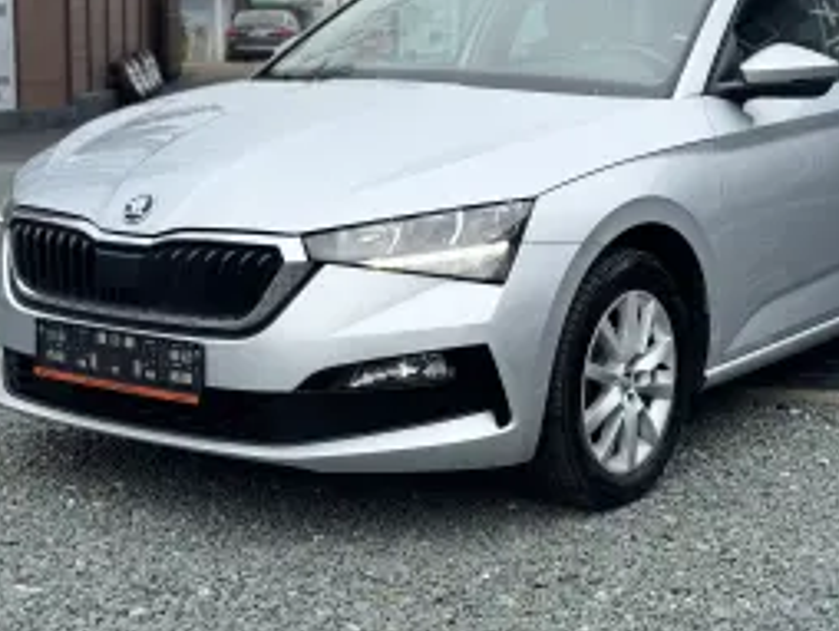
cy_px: 218
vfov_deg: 21.6
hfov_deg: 28.5
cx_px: 495
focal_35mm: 68
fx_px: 1650
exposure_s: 1/203
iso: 50
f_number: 1.78
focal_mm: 6.76
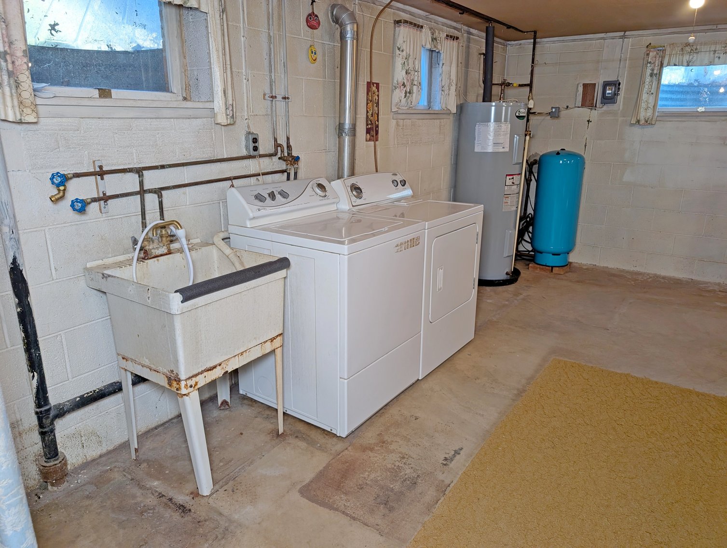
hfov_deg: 71.5
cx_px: 364
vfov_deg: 56.9
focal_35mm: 24
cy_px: 274
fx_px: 505
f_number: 1.68
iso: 194
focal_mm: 6.9
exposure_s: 1/120
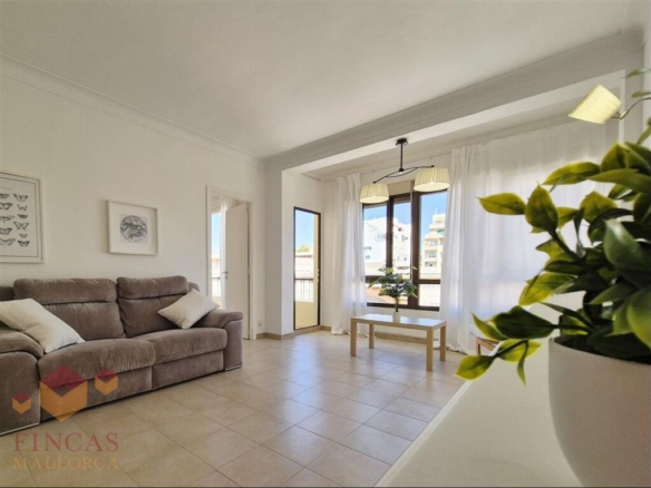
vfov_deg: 89.9
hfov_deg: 106.2
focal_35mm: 13
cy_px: 244
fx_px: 244
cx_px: 326
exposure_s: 1/323
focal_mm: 2.2
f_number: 2.2
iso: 50
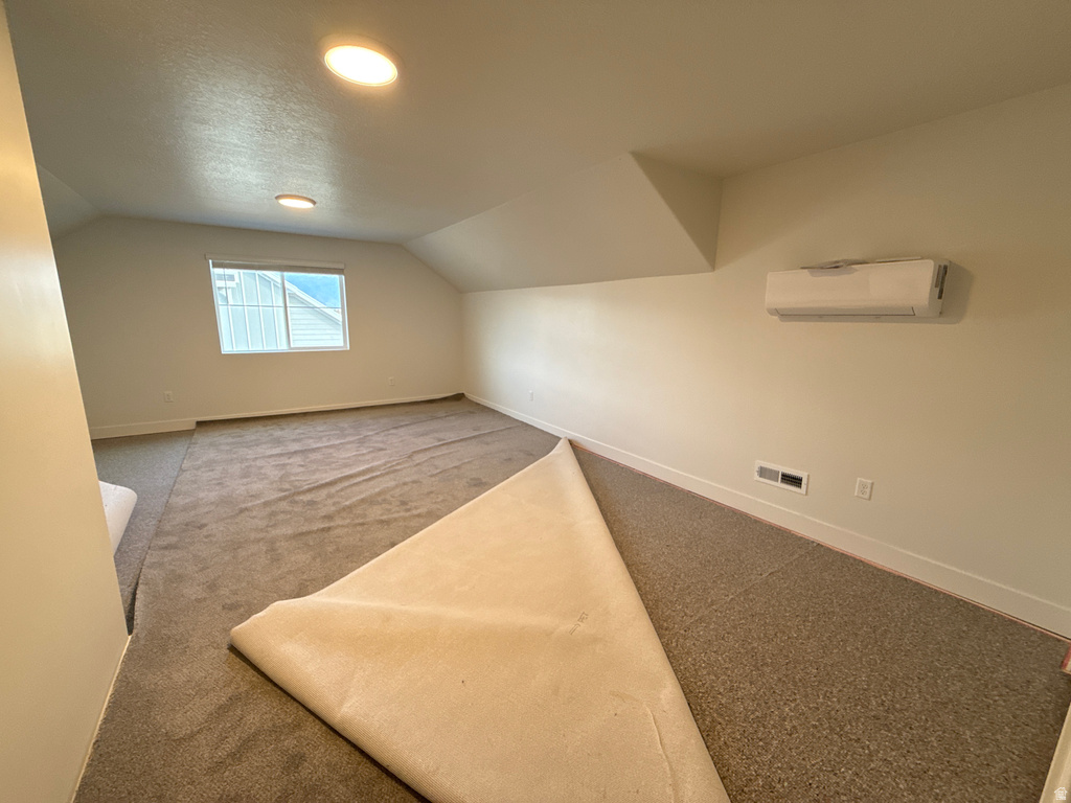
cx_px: 536
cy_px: 402
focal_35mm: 14
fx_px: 433
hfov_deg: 102.1
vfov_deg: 85.7
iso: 200
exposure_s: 1/120
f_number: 2.2
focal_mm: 2.22
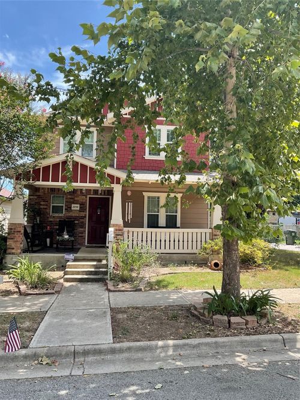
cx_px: 150
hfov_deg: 48.2
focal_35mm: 29
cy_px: 200
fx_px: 335
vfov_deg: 61.7
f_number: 1.8
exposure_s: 1/415
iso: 16
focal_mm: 3
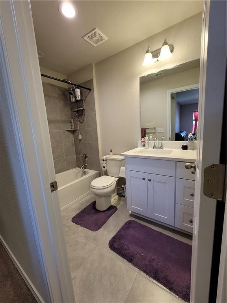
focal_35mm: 13
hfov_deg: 89.9
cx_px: 114
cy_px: 152
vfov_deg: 106.2
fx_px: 114
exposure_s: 1/60
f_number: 2.2
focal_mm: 2.2
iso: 160
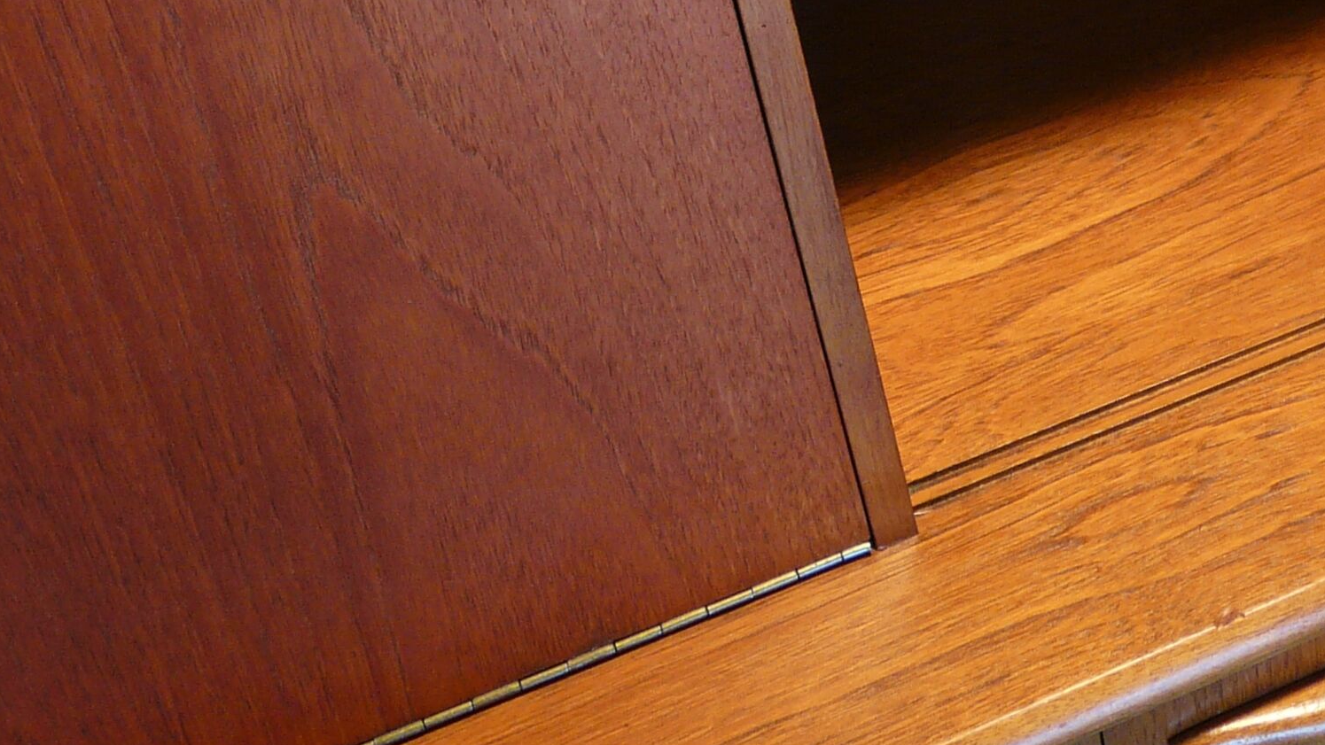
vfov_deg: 16.2
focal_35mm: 69
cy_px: -321
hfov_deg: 29.5
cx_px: 1160
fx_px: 2424
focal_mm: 4.7
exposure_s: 1/30
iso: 125
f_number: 2.8
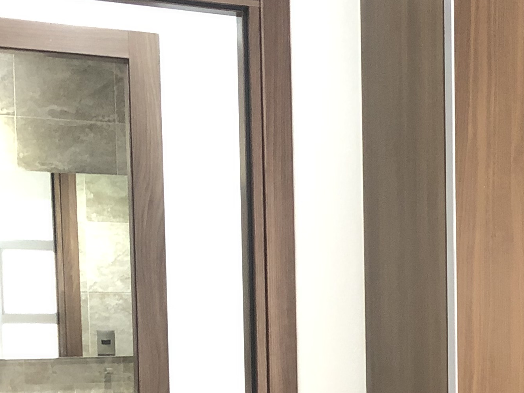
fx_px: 1287
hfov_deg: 20.3
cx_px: 744
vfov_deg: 17.0
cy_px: 394
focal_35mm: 85
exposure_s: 1/13
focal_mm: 4
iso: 100
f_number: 1.8
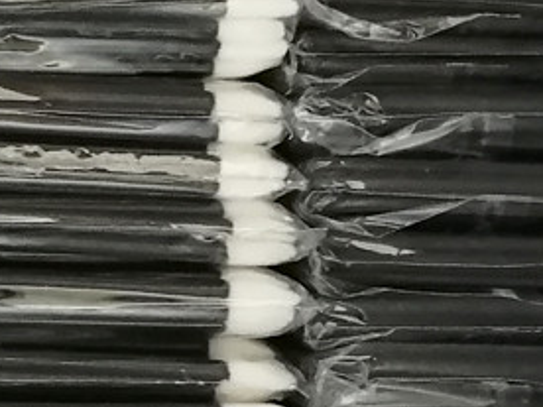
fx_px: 2306
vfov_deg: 10.1
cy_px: 80
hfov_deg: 12.6
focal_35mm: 147
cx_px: -332
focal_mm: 3.96
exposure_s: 1/33.3
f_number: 1.8
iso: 320
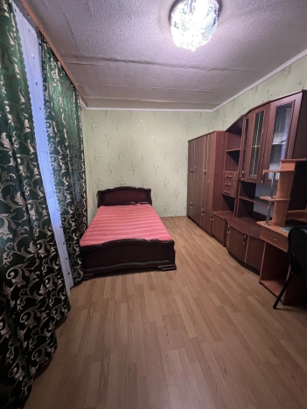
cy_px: 204
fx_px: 154
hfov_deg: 89.9
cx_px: 154
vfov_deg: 106.2
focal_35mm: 13
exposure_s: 1/34
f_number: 1.8
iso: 640
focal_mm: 1.57
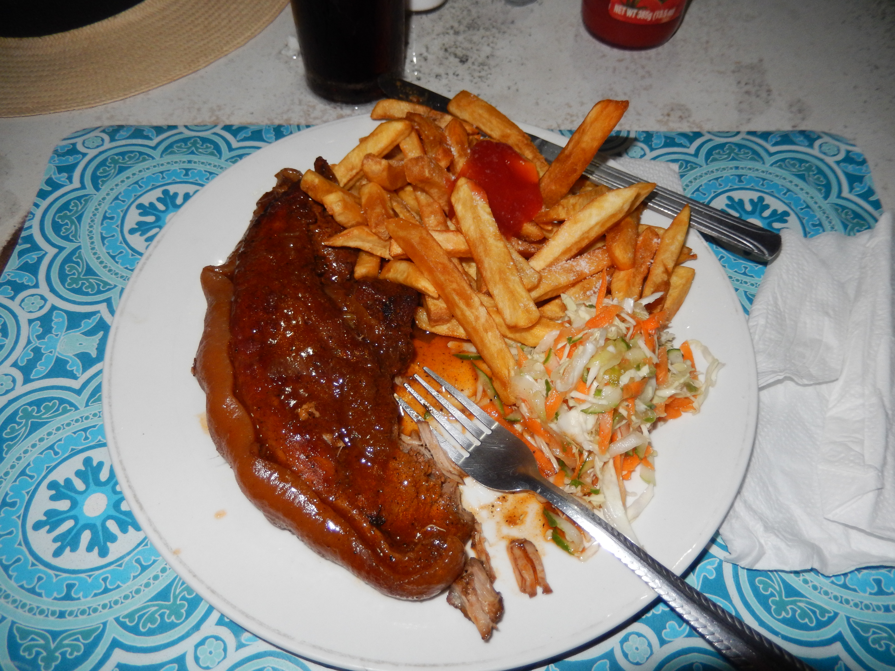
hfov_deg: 69.4
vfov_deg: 54.9
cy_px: 336
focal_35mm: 25
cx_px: 448
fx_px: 646
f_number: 3.4
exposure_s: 1/30
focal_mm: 4.5
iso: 200
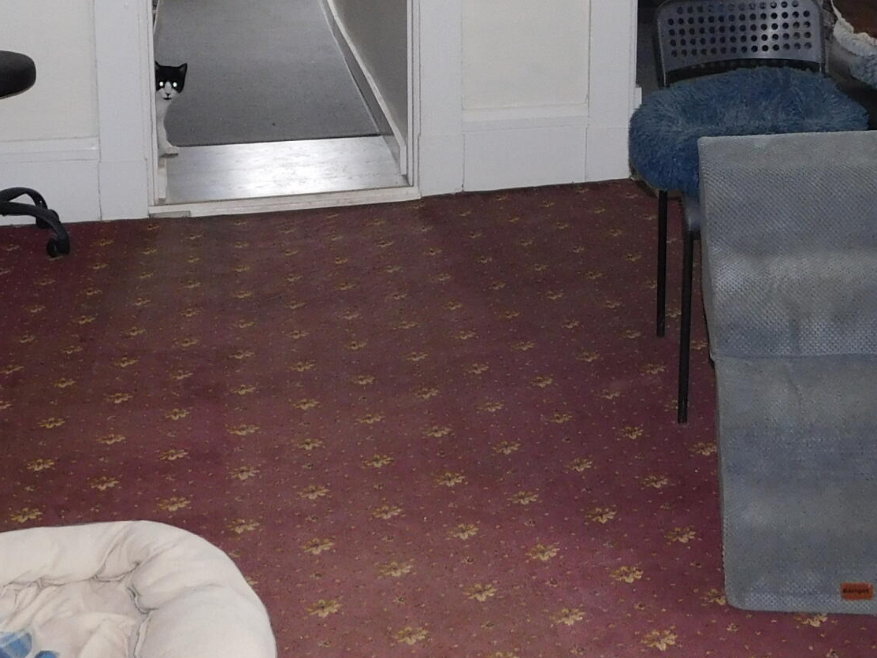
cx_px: 509
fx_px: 1571
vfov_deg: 23.0
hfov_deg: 31.1
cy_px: 54
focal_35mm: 62
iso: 200
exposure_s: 1/30
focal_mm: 4
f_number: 3
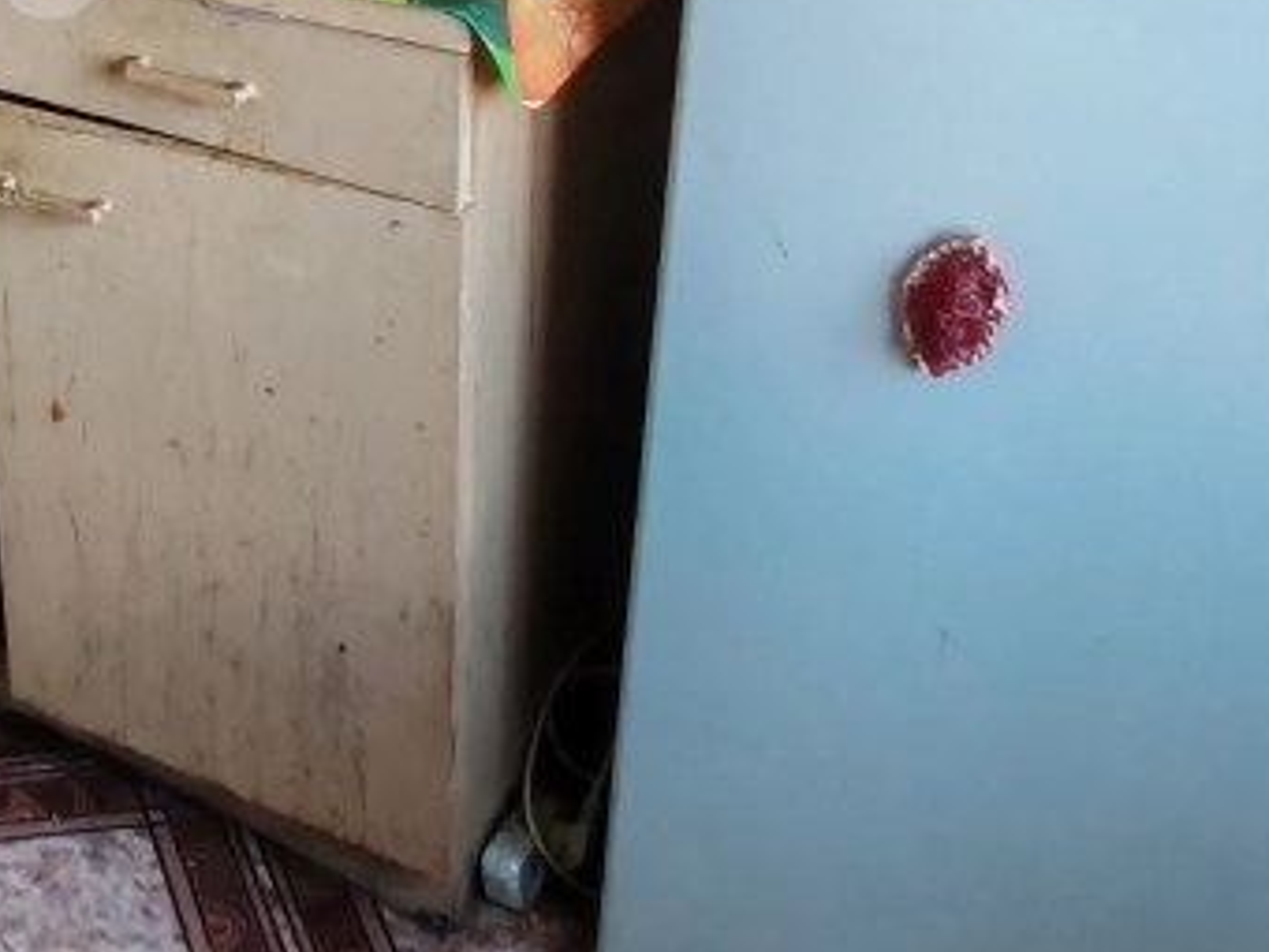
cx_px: -336
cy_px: -32
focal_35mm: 59
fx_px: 2163
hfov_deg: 27.7
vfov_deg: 23.6
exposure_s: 1/33
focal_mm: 1.96
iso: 200
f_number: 2.2
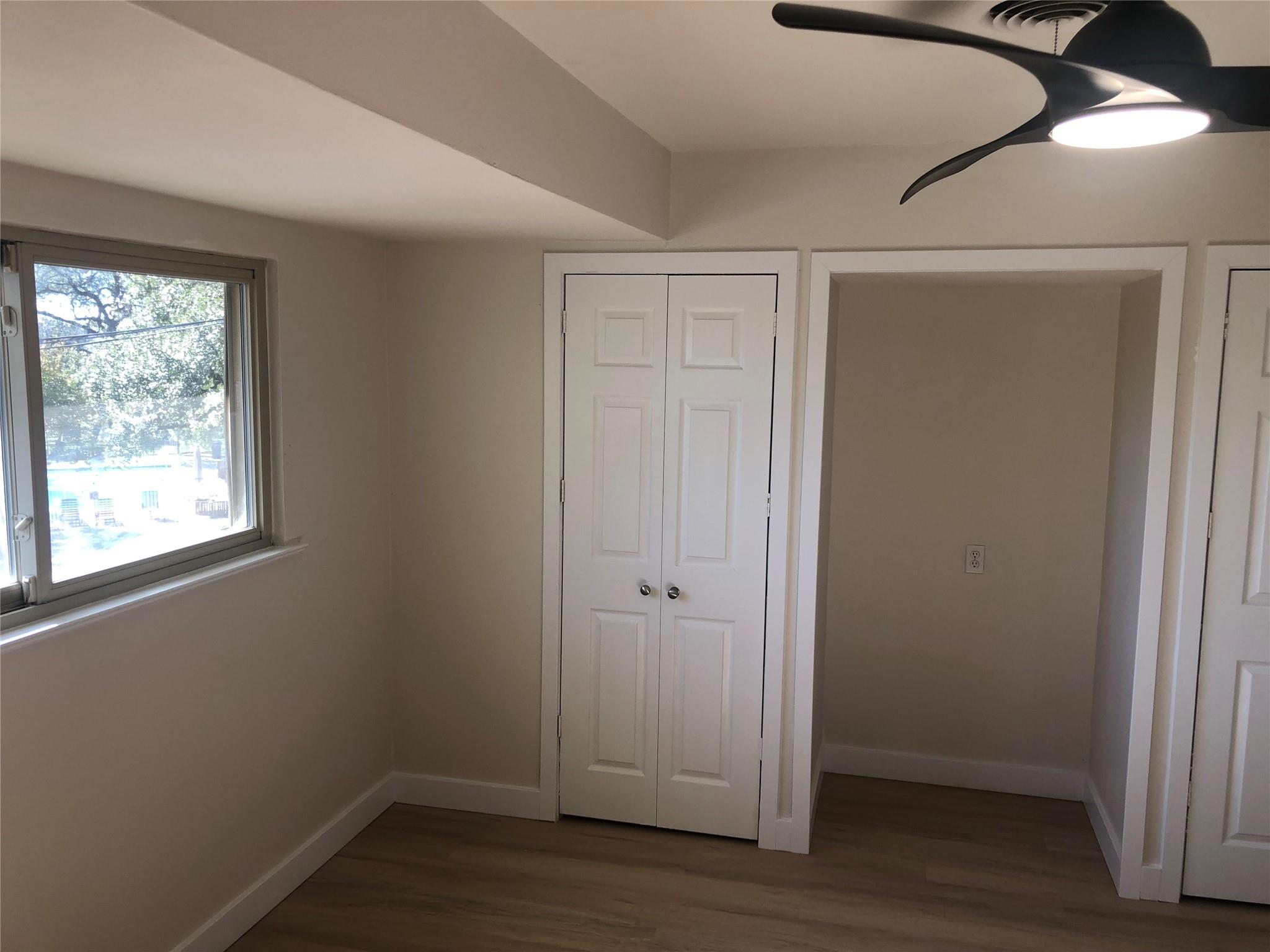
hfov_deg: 63.4
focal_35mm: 28
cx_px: 635
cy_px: 476
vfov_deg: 49.7
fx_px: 1027
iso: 25
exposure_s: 1/62
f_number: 1.8
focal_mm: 3.99
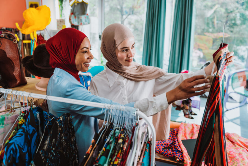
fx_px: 250
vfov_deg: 36.6
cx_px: 124
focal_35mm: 36
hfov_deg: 52.8
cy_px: 83
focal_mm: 36.3
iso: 250
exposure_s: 1/250
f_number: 2.8
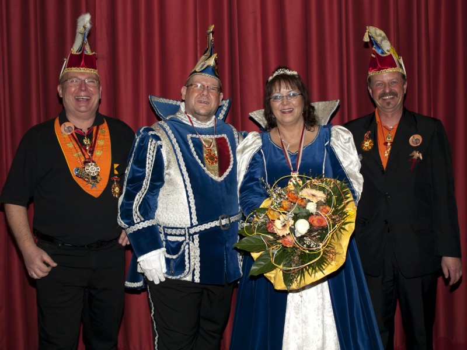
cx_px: 234
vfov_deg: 36.0
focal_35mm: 40
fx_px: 540
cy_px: 175
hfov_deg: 46.8
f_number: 4.1
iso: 100
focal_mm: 20
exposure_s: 1/40
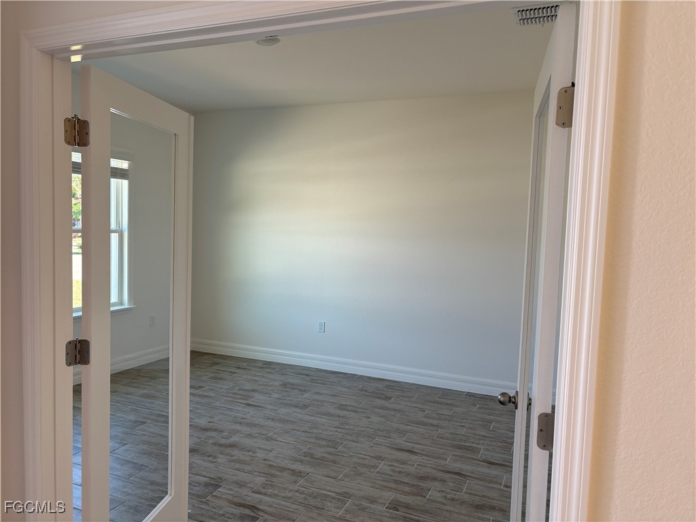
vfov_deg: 53.1
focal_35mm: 26
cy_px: 261
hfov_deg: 67.3
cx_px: 348
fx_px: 523
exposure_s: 1/144
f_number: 1.6
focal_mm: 5.96
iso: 50
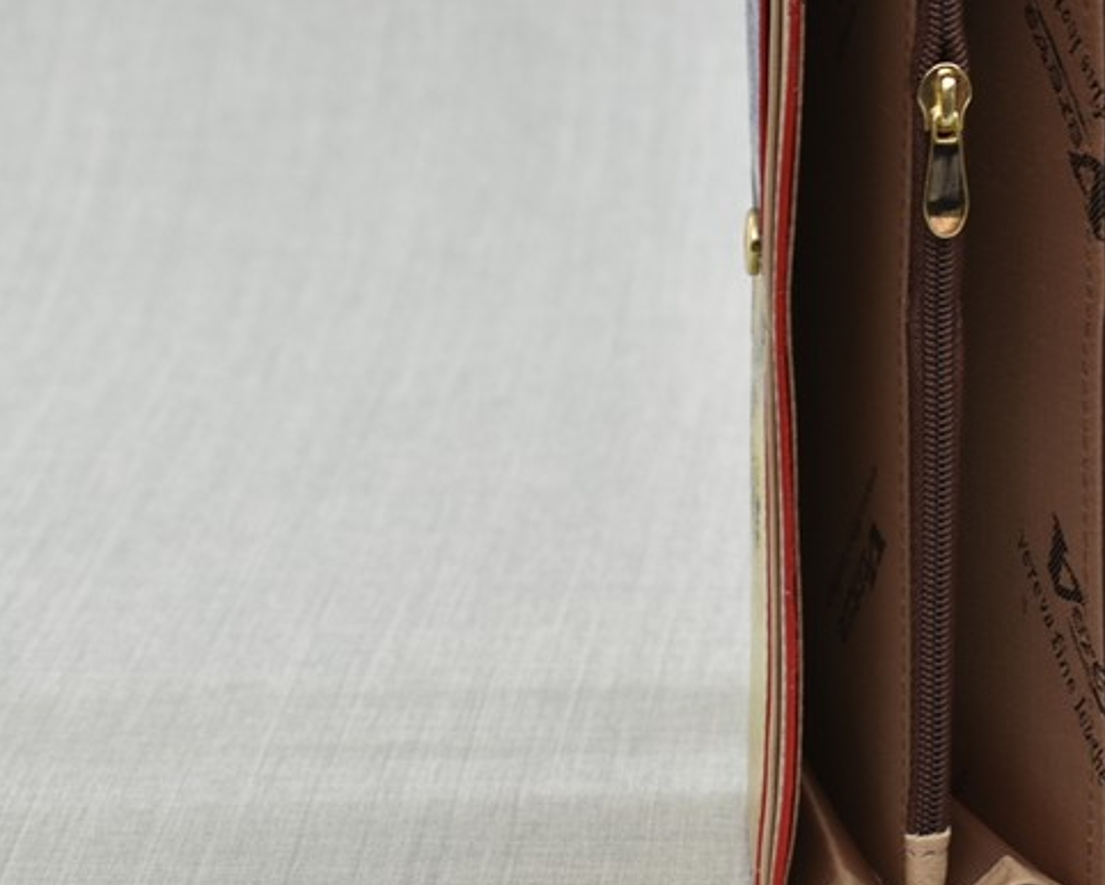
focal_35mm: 187
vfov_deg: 8.3
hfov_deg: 10.2
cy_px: 264
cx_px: 1190
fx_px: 6118
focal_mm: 50
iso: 100
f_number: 7.1
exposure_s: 1
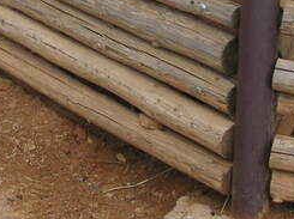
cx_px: 41
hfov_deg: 16.1
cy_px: -14
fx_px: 1026
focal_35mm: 121
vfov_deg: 12.0
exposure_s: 1/750
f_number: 2.8
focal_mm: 6.1
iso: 50
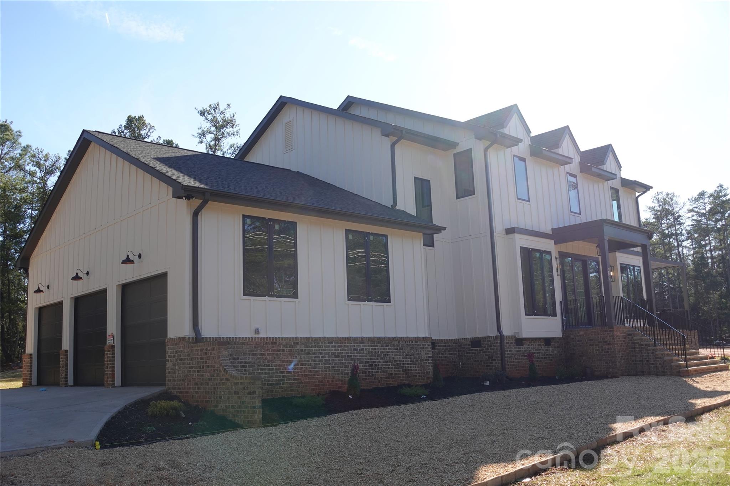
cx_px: 365
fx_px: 770
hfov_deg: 50.7
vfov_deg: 35.0
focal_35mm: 38
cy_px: 243
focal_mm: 14.68
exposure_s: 1/400
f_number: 4
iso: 125
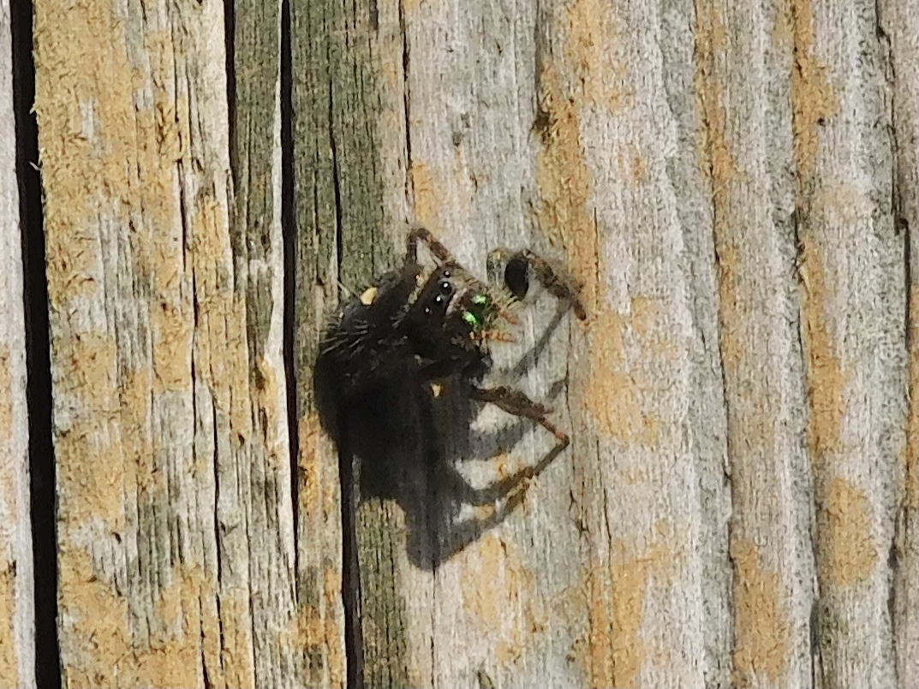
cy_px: 344
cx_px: 460
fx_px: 3584
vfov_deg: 11.0
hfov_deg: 14.6
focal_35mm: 135
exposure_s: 1/1000
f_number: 5
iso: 125
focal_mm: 24.2
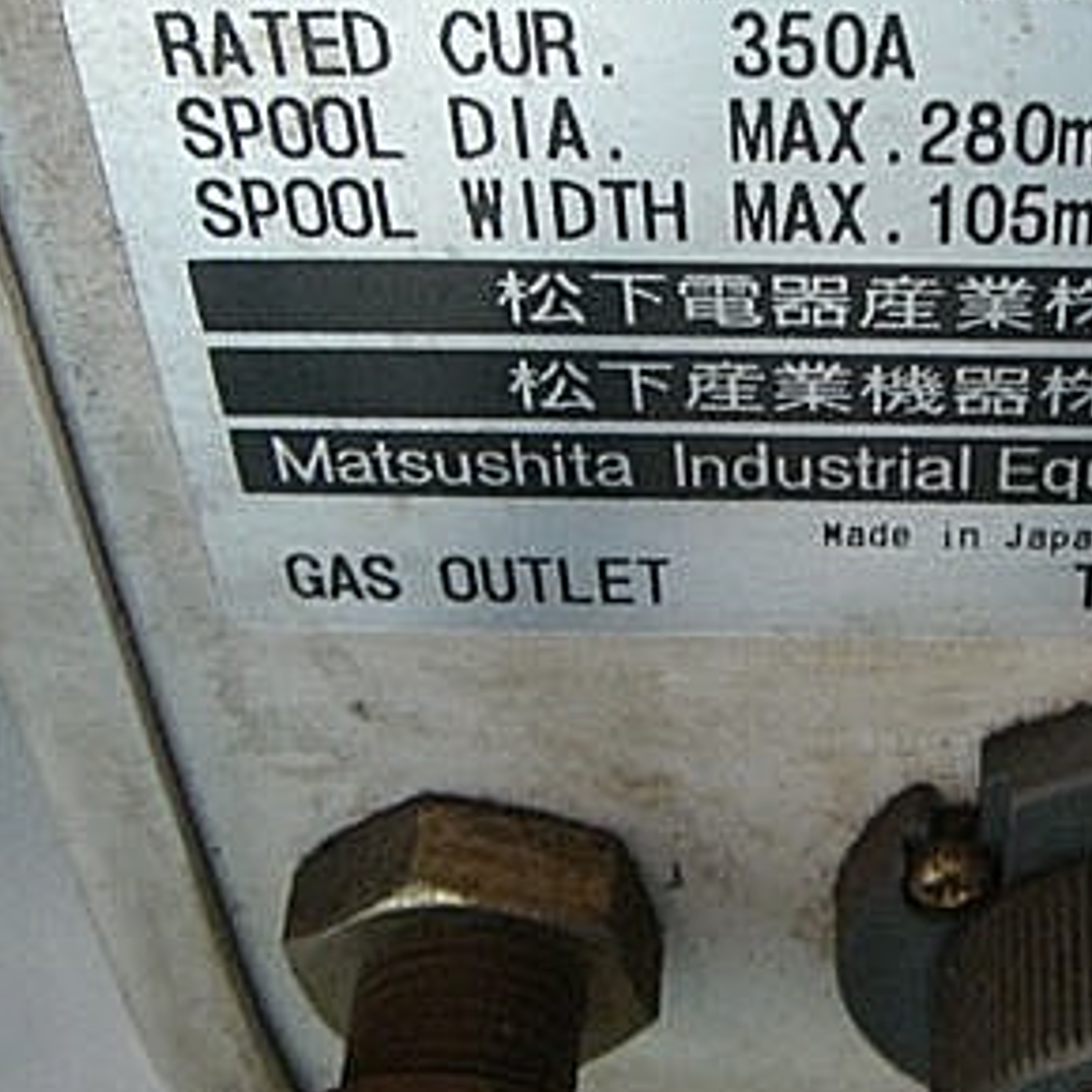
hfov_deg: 23.0
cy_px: 335
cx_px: 870
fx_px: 2641
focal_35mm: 74
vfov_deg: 23.2
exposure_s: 1/50
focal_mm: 6.2
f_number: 2.7
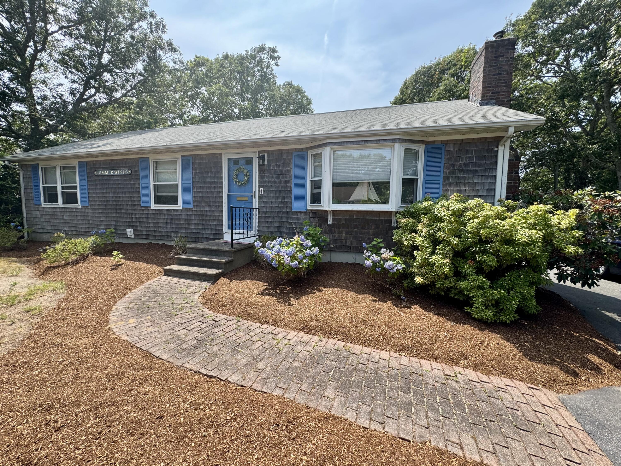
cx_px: 310
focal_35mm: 14
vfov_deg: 85.7
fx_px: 251
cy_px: 233
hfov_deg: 102.1
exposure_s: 1/620
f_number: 2.2
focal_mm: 2.22
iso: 40
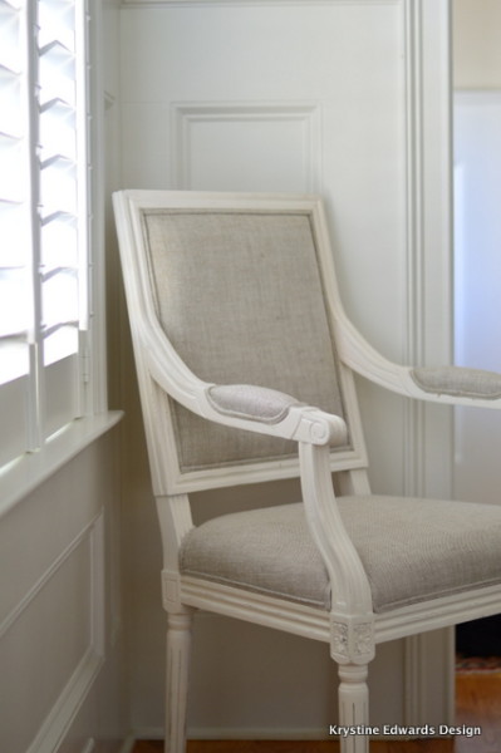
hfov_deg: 18.2
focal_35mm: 75
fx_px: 1568
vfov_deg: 27.0
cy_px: 376
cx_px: 250
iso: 160
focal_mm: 50
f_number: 1.8
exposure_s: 1/80
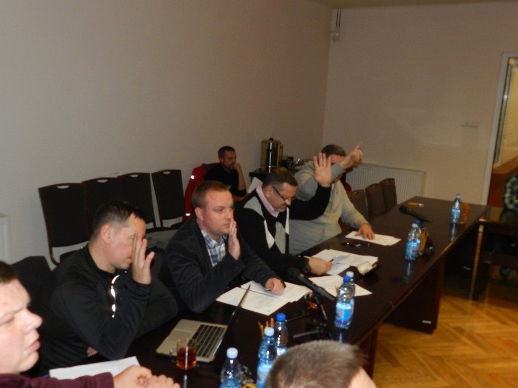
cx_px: 235
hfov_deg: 53.9
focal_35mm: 34
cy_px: 212
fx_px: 509
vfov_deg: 41.7
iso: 200
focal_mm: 5
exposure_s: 1/30
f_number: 3.6
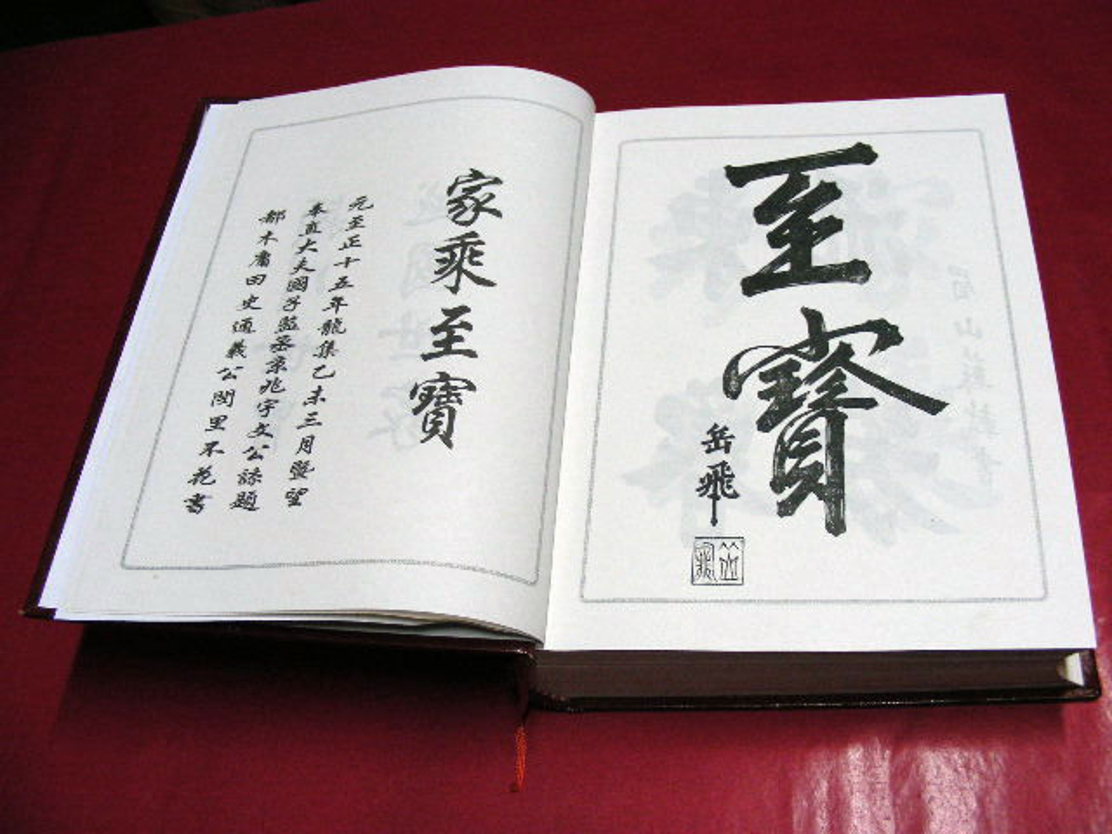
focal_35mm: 38
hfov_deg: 49.0
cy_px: 417
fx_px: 1221
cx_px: 556
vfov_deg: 37.7
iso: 200
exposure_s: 1/13.1
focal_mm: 6.3
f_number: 3.5
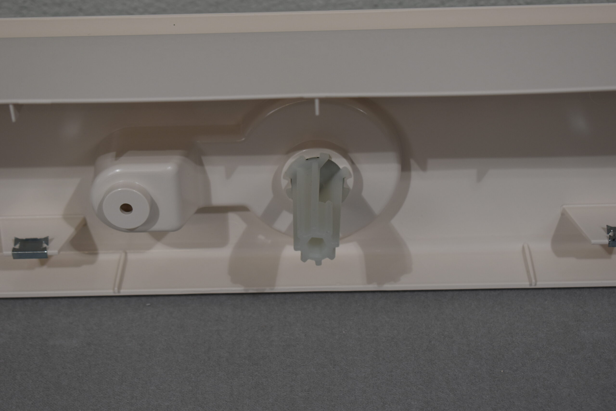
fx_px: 1412
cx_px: 308
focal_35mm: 82
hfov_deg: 24.6
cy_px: 206
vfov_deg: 16.6
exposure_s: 1/125
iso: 250
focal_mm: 55
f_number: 5.6
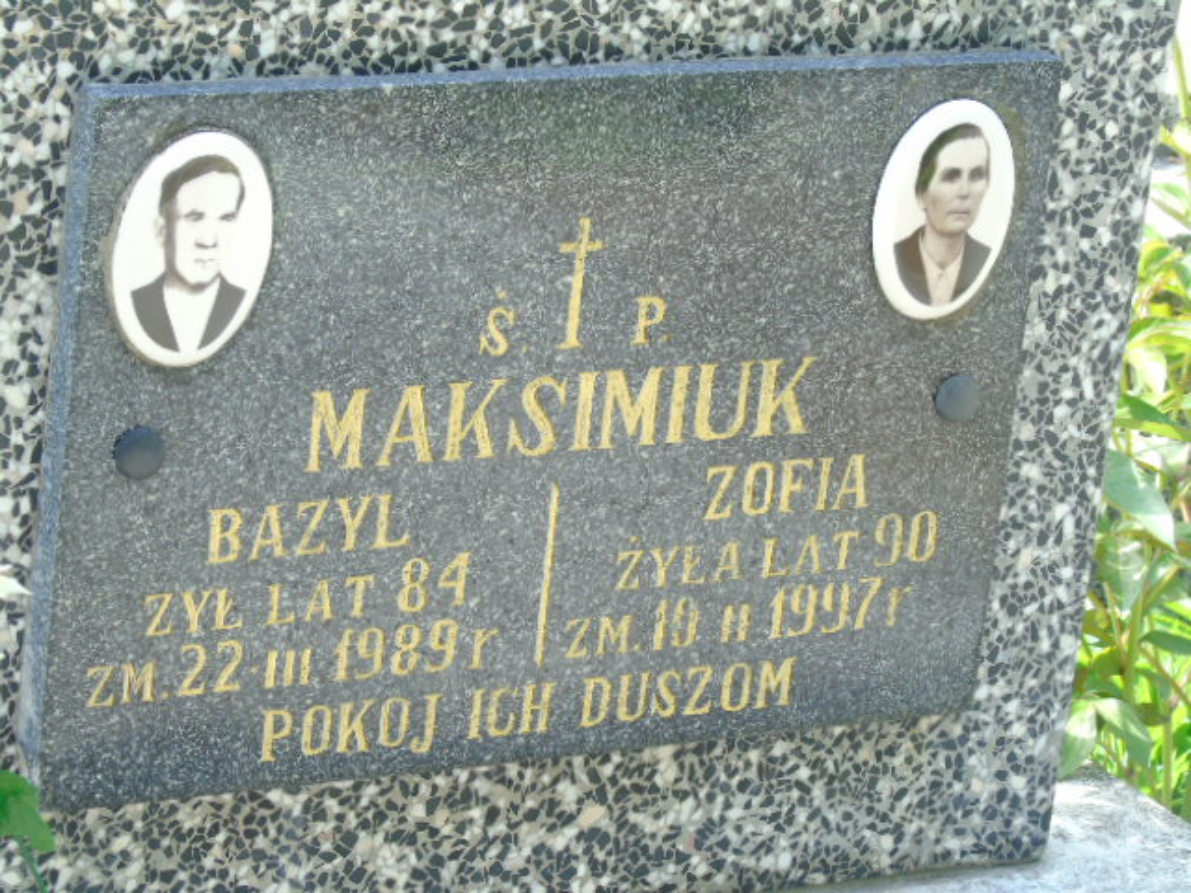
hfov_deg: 12.2
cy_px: 446
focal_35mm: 162
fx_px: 5574
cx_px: 596
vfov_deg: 9.2
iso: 250
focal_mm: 29
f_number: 4.9
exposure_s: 1/125
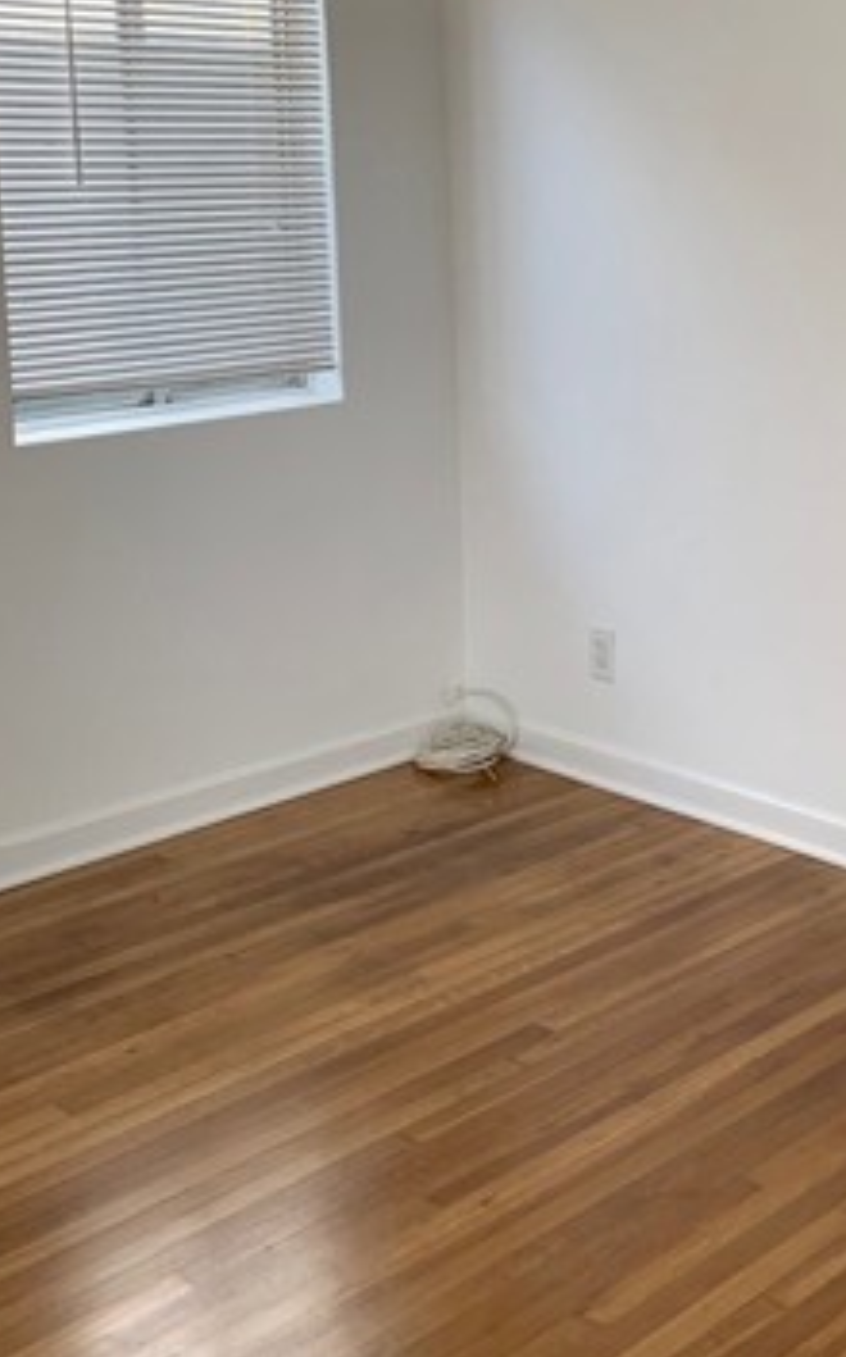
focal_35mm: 50
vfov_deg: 40.0
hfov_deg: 24.5
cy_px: 481
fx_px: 1848
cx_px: 861
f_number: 1.8
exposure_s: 1/93
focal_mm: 4.25
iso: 100
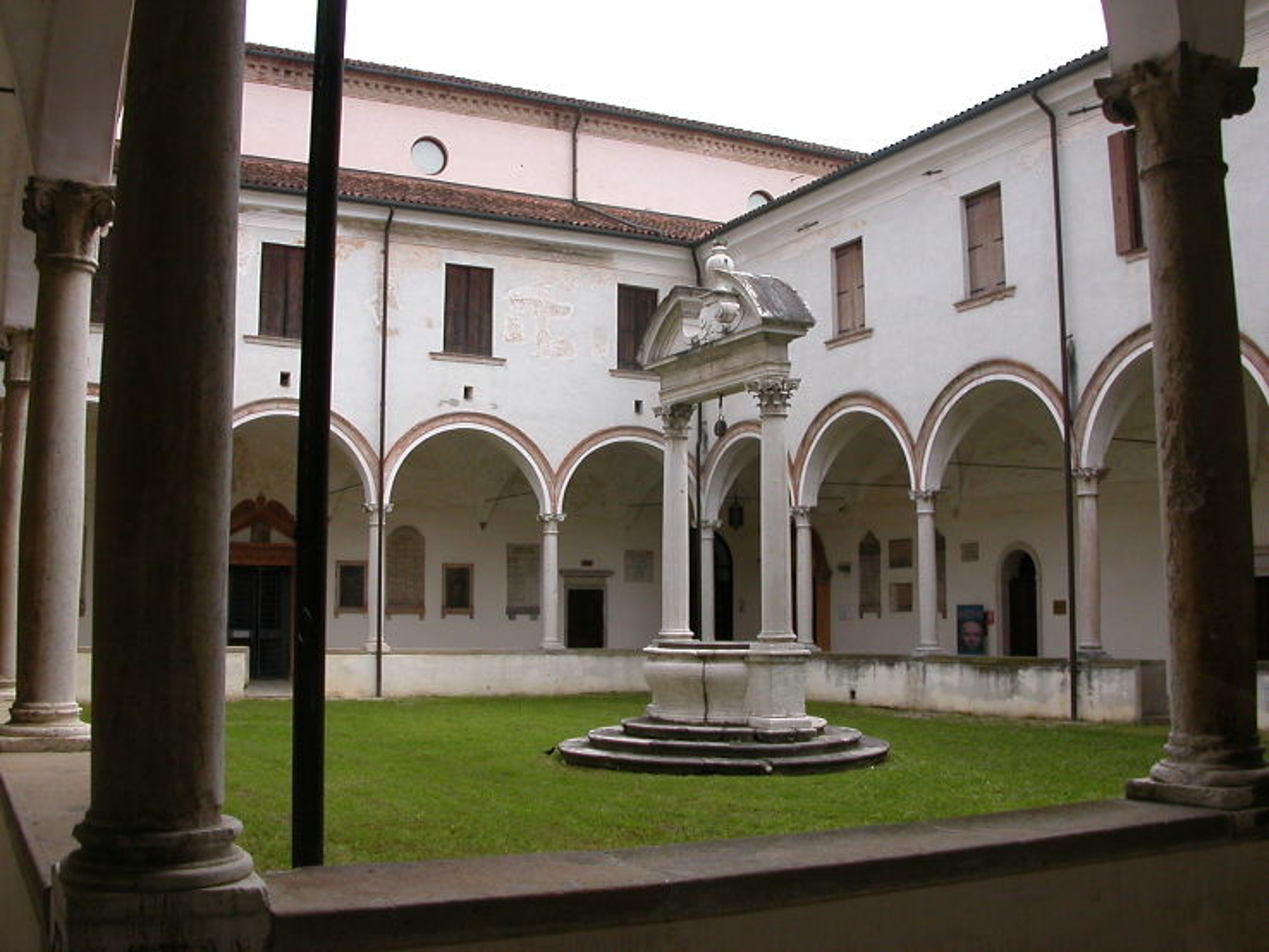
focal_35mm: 37
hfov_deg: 50.1
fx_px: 1357
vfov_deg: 38.7
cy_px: 476
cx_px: 634
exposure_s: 1/341
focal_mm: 5.6
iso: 100
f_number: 4.5
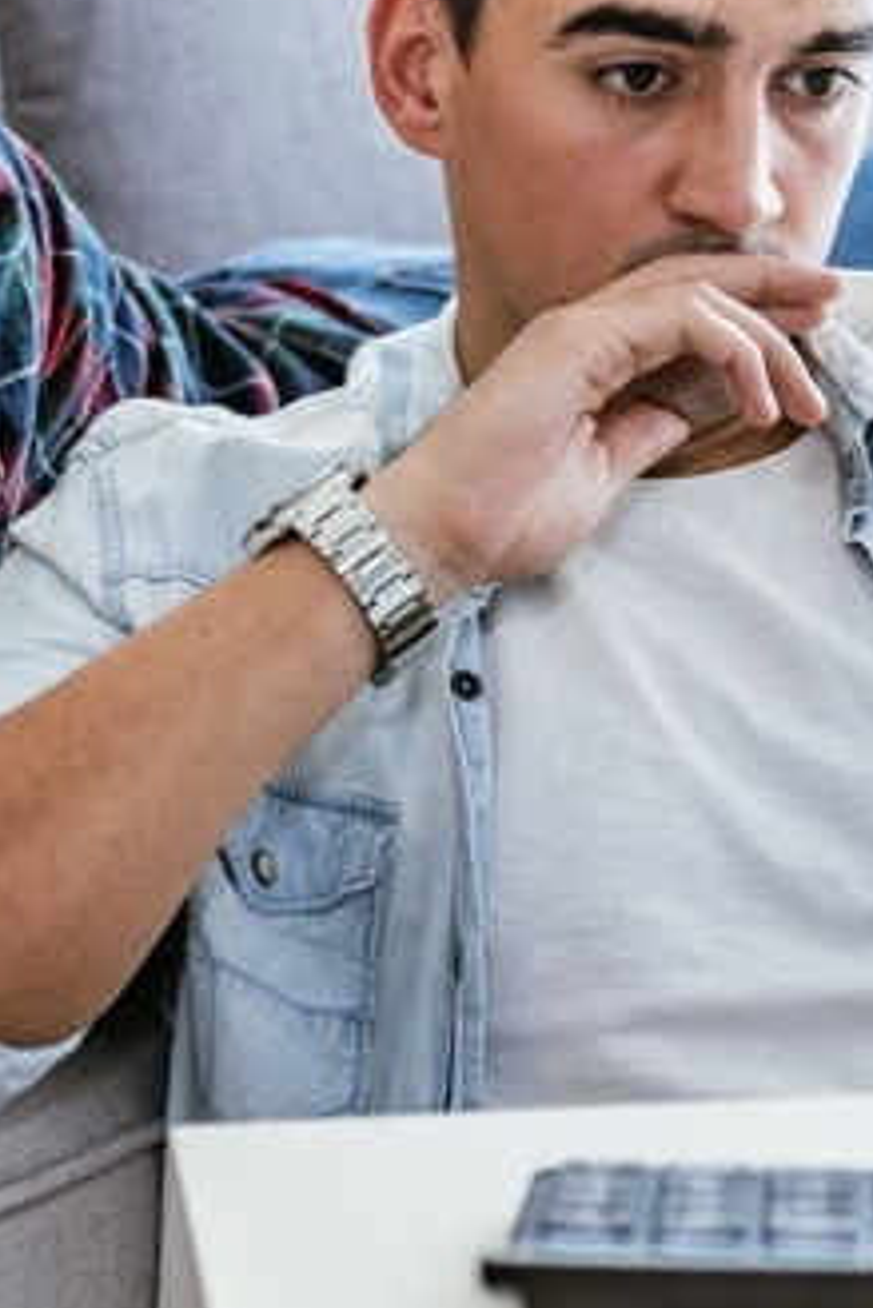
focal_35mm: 128
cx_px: 662
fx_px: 4651
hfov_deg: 10.7
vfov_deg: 15.9
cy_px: 289
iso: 200
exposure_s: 1/160
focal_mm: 35
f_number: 2.2
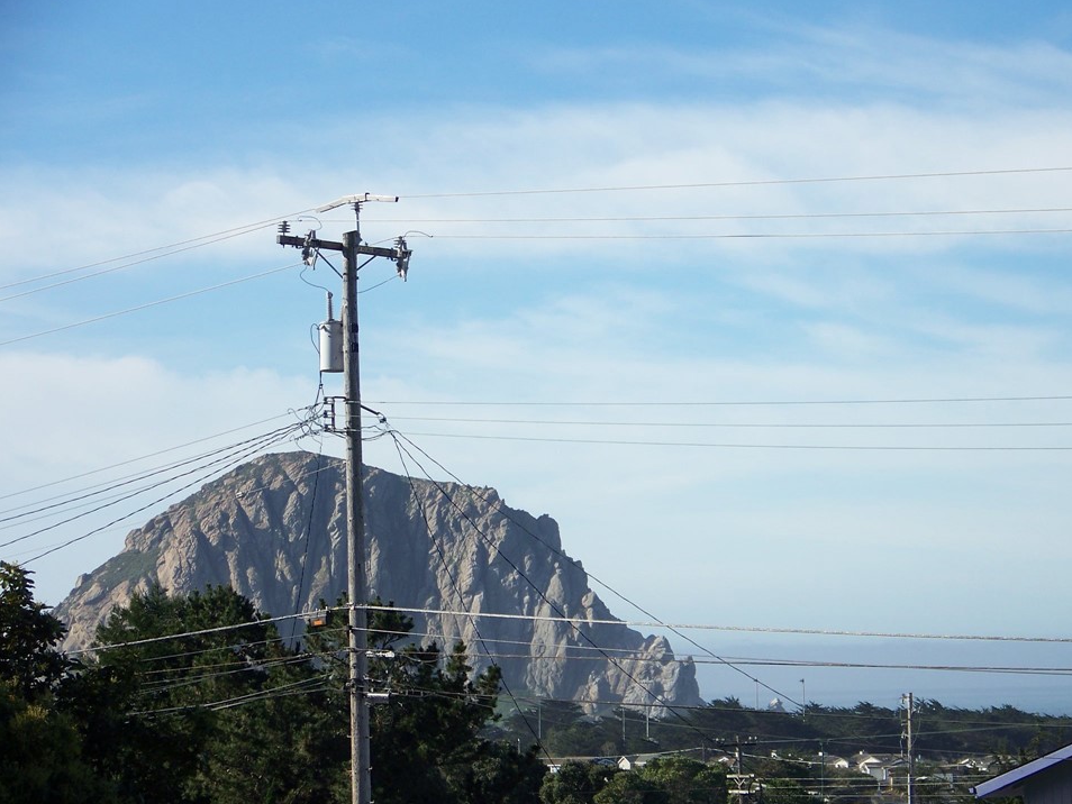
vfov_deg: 10.1
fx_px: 4553
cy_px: 409
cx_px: 554
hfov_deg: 13.4
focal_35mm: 147
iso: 64
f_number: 3.2
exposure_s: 1/800
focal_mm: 22.2
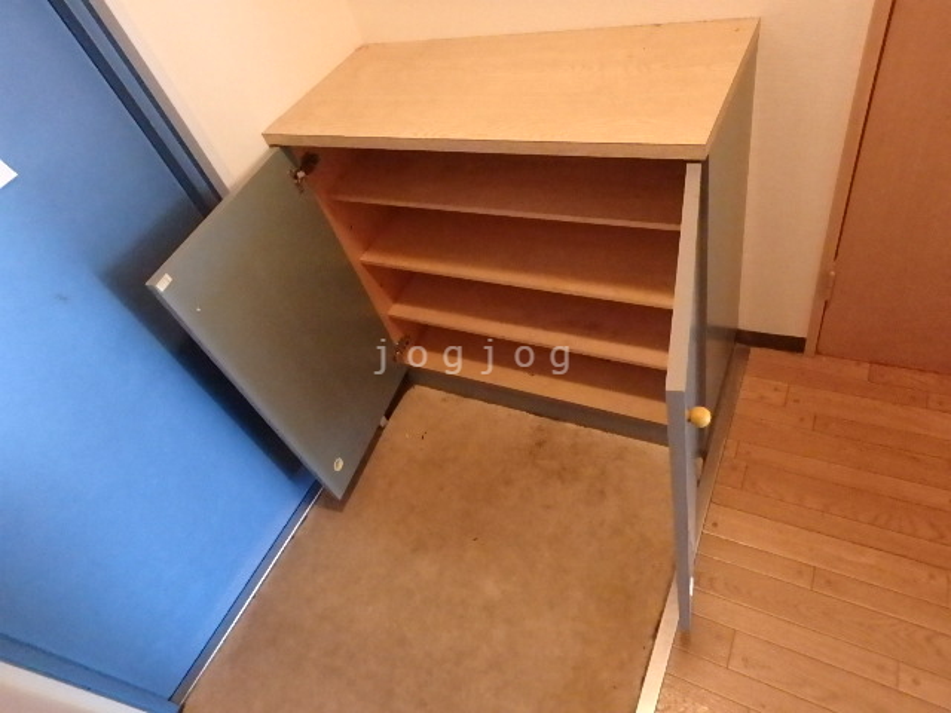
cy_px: 356
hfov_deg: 79.0
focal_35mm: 21
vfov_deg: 63.4
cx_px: 476
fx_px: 577
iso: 1600
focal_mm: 3.7
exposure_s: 1/30
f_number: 3.5
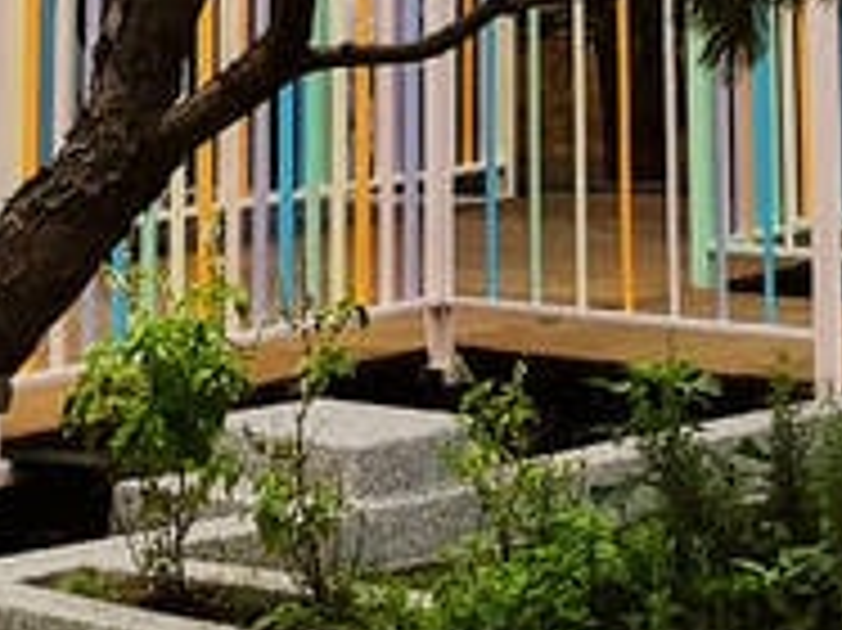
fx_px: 4205
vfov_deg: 7.4
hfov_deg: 11.4
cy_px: -1377
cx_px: 158
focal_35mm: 173
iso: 50
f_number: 1.6
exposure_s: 1/3145
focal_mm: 3.95
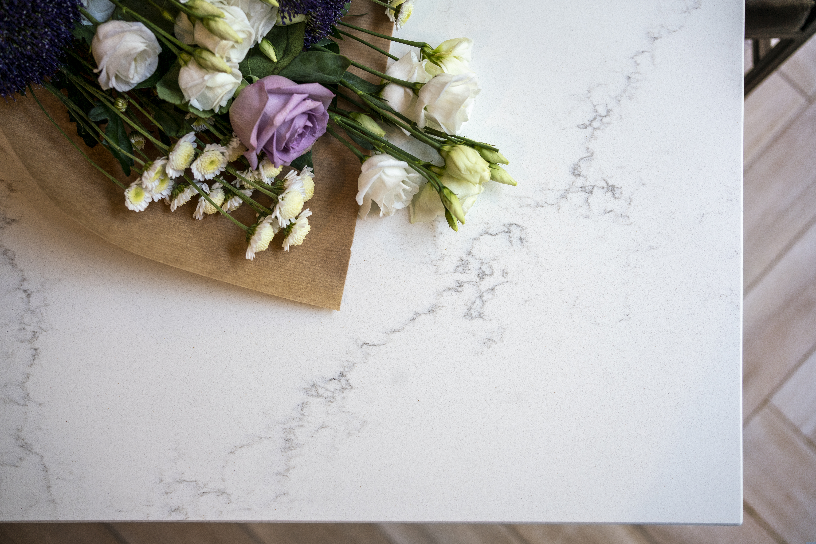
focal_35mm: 35
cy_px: 272
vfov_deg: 37.9
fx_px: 793
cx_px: 408
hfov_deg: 54.4
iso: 640
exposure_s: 1/100
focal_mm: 35
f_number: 4
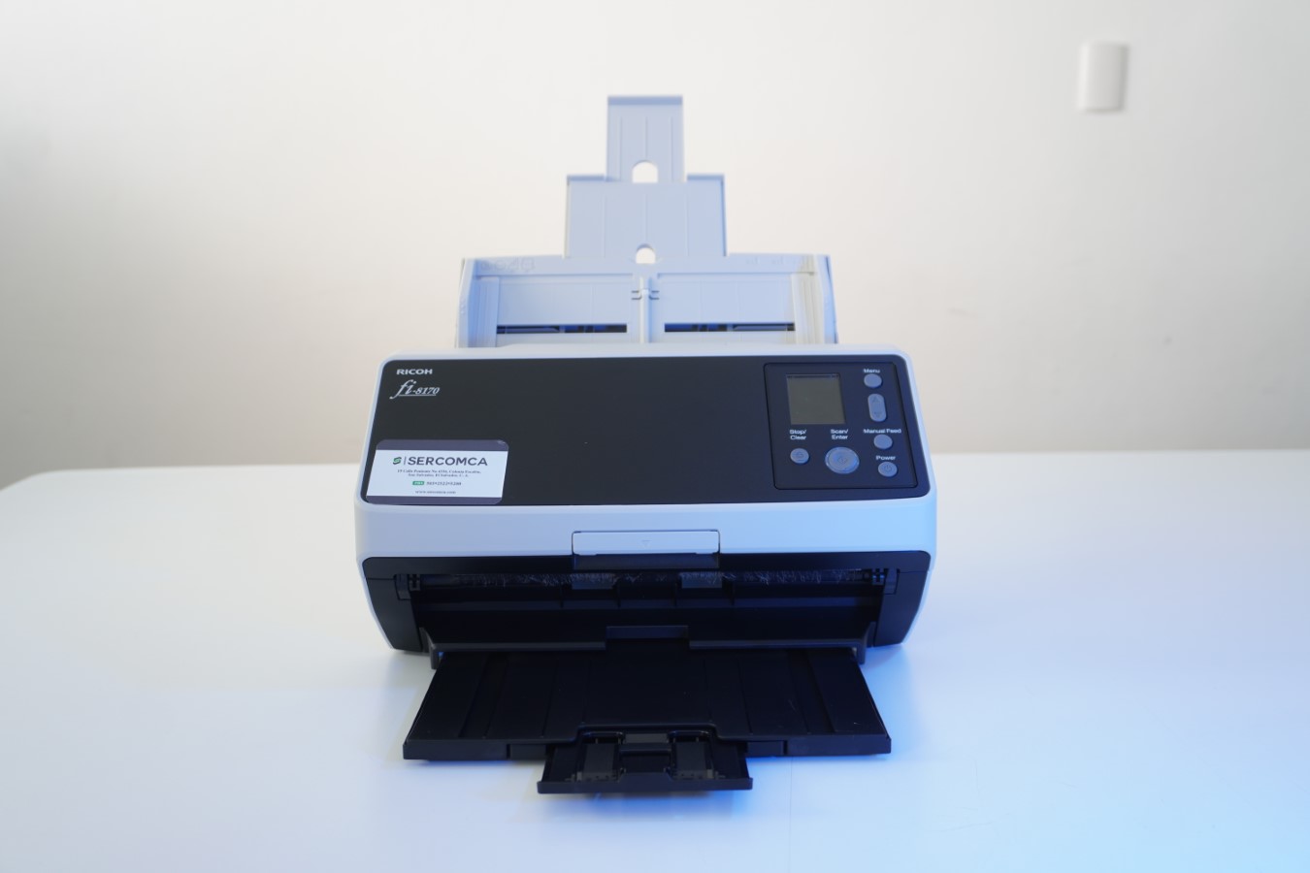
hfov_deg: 57.2
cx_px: 655
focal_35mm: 33
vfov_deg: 40.0
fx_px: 1201
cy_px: 436
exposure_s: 1/25
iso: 100
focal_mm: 22
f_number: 4
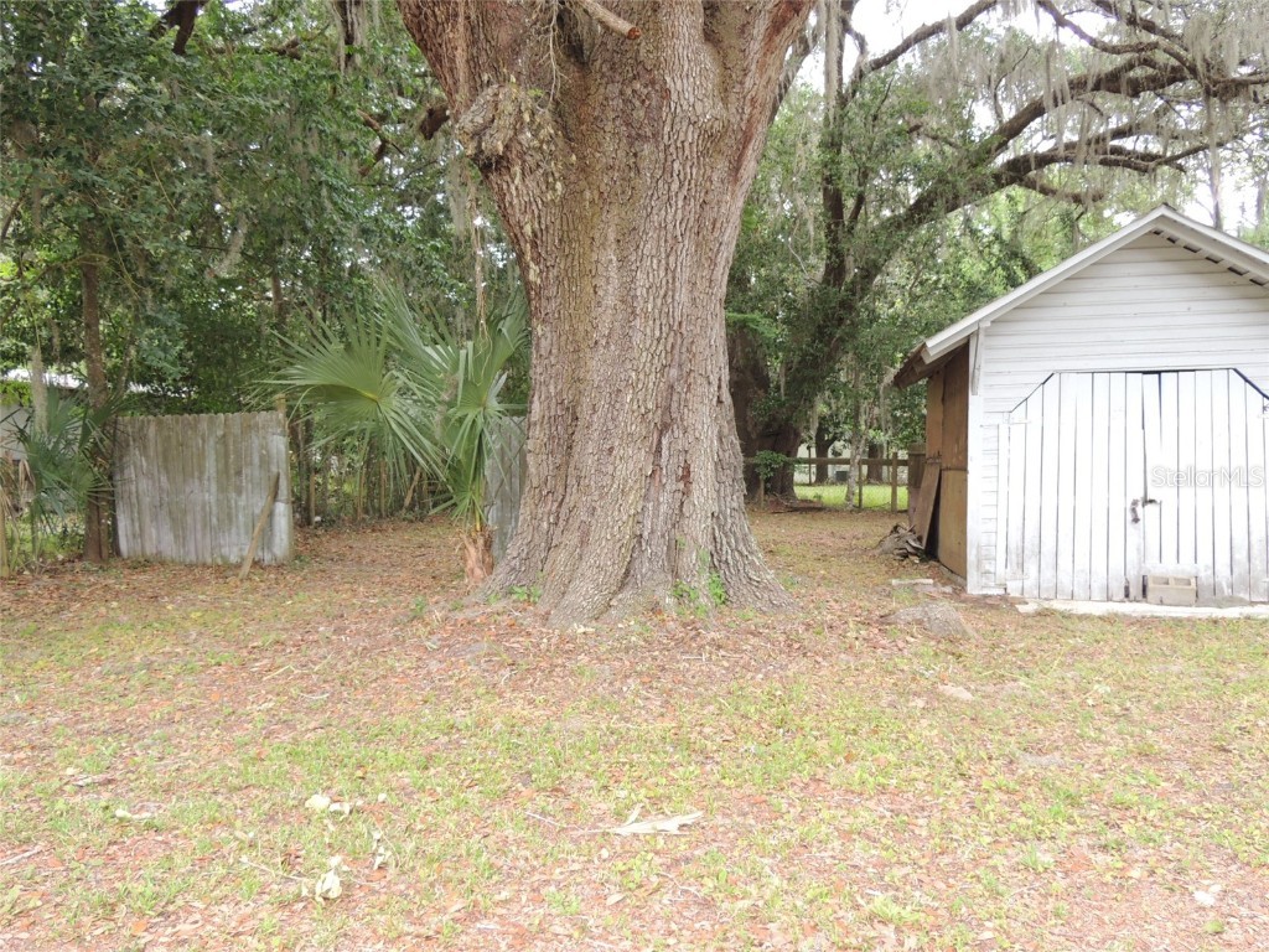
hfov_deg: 60.0
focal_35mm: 30
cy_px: 476
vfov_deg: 46.8
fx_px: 1100
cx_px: 634
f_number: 3.1
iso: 100
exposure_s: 1/60
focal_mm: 5.3
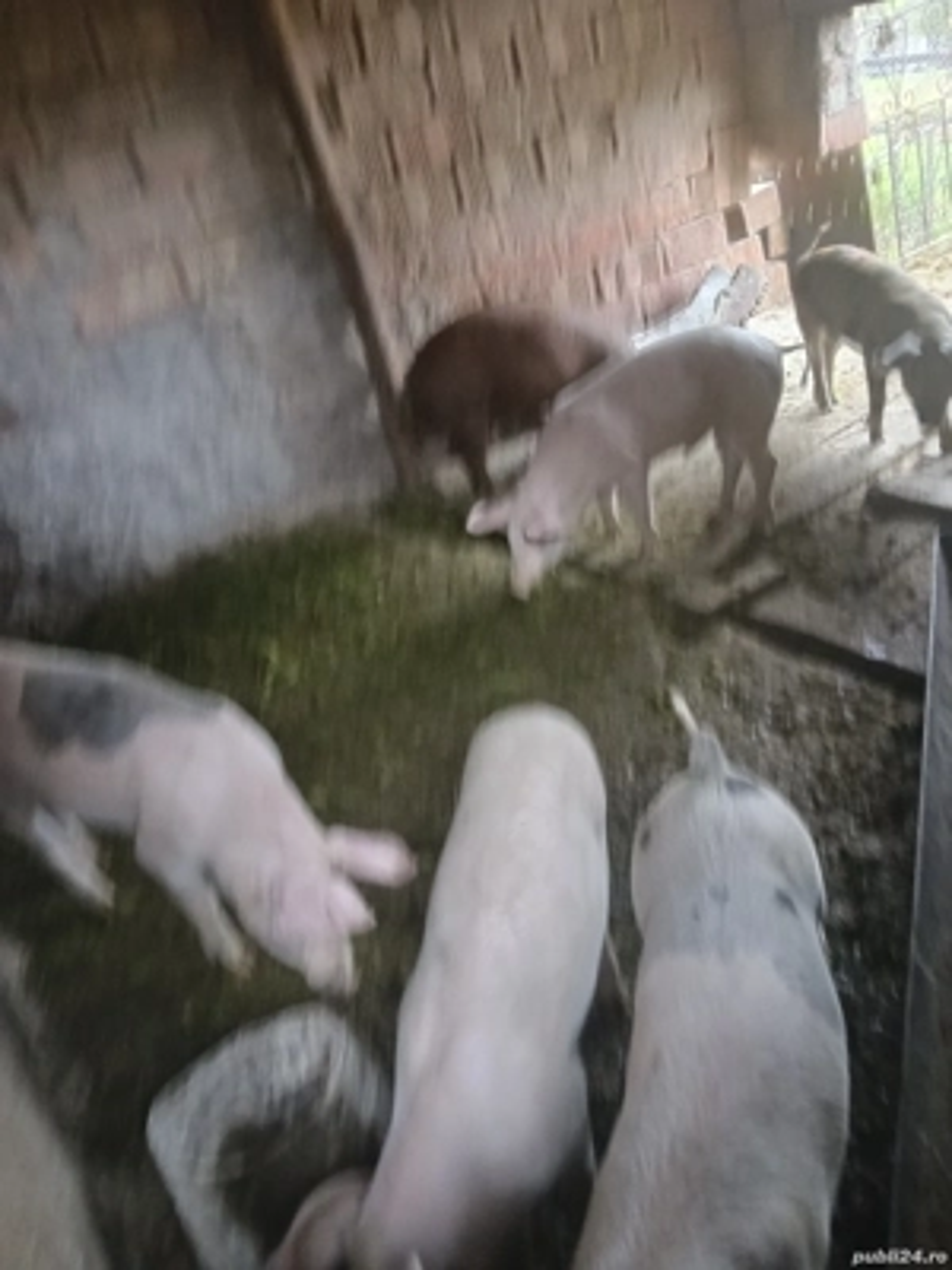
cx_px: 476
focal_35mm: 27
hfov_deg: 51.4
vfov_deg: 65.3
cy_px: 635
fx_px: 990
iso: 640
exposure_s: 1/33.3
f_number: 1.8
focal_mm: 3.98
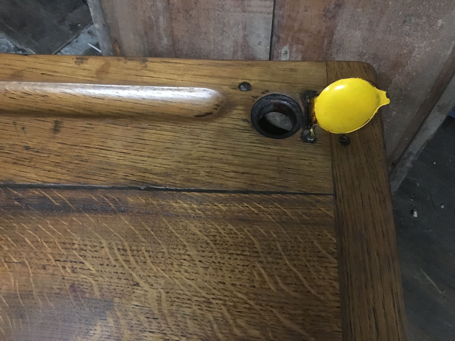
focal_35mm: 29
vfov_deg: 48.2
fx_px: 381
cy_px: 170
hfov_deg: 61.7
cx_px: 228
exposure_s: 1/17
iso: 640
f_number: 2.2
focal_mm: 4.15
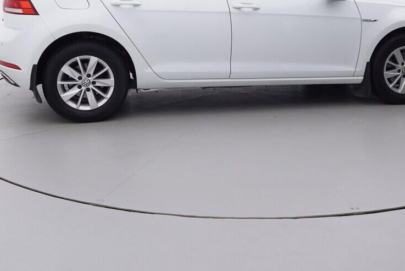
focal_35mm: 44
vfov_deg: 29.6
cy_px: 41
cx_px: 225
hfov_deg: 44.4
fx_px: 495
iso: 200
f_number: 5
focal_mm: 15
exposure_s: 1/80
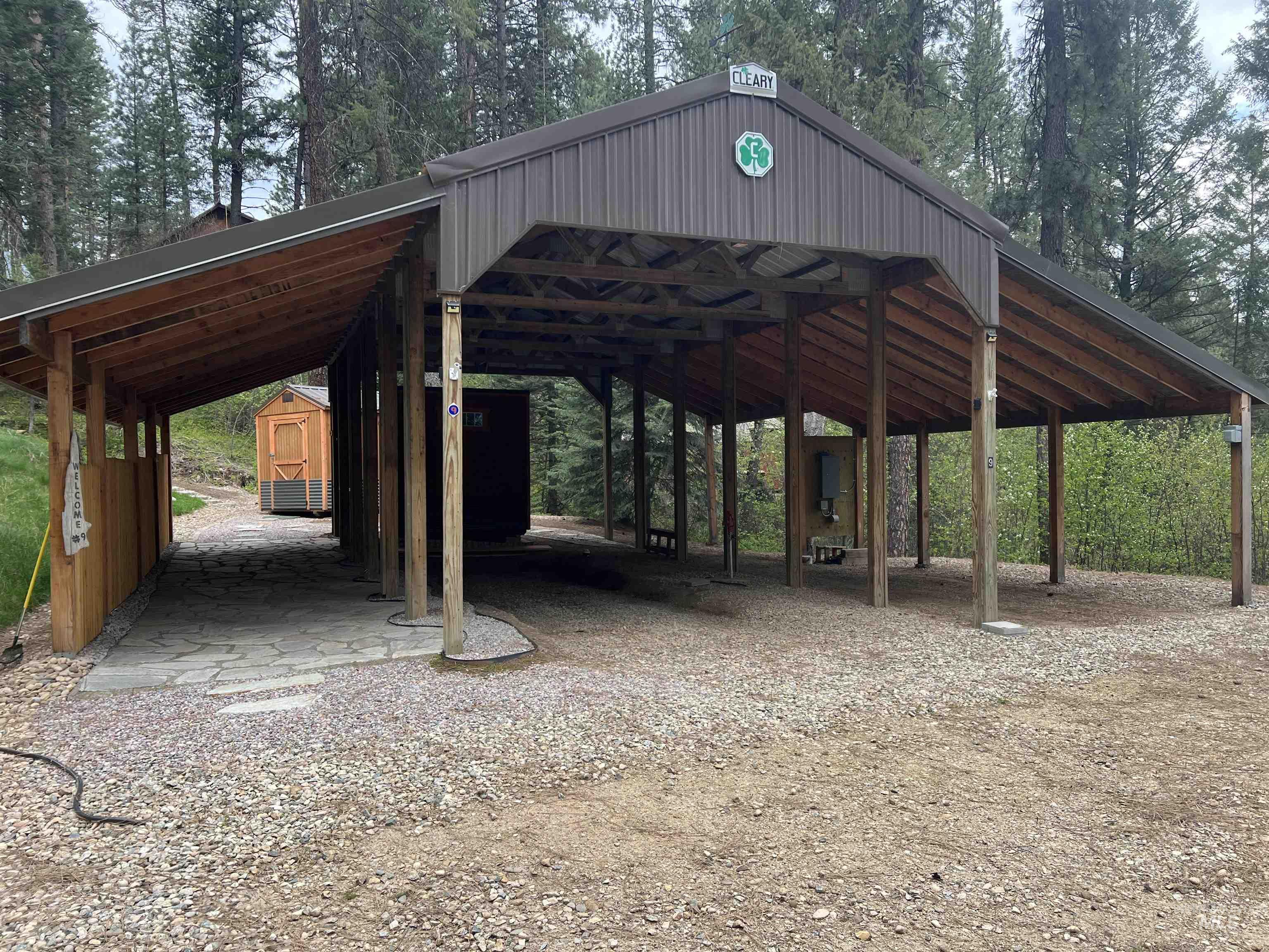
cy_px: 476
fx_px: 953
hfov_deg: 67.3
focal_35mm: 26
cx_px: 634
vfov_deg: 53.1
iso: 50
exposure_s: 1/434
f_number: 1.5
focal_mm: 5.7
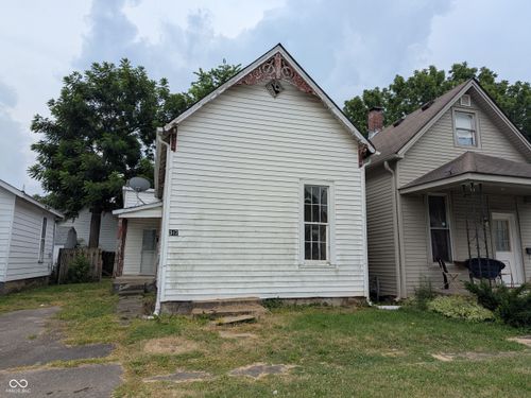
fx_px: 368
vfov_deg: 56.8
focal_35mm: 24
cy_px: 199
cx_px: 266
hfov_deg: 71.6
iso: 45
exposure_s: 1/1068
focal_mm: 6.81
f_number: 1.85
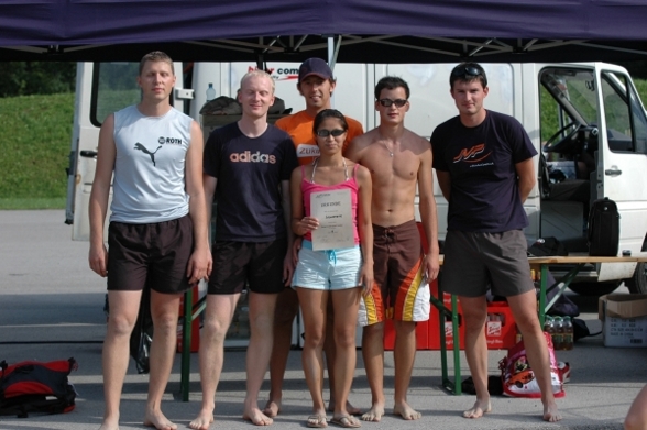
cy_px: 215
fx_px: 1885
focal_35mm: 105
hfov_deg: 19.5
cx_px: 324
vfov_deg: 13.0
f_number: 5
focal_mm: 70
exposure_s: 1/800
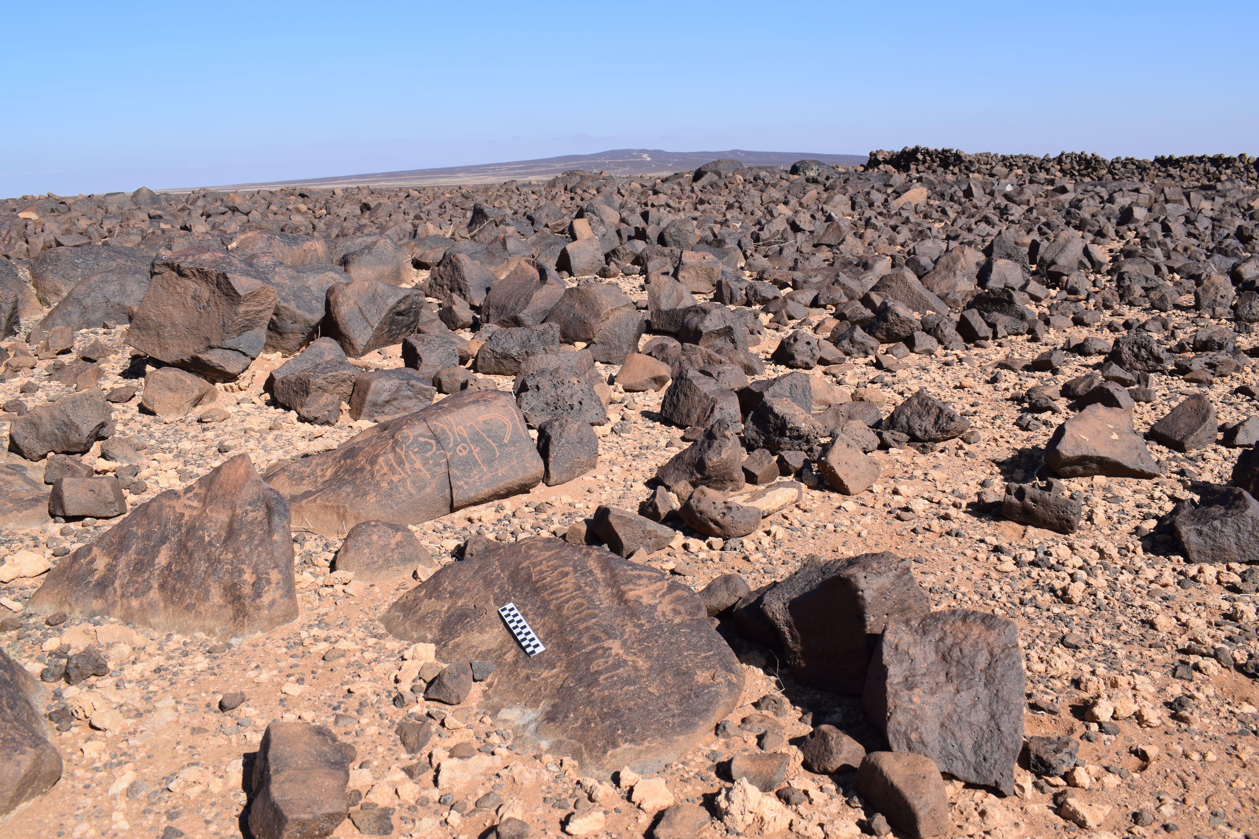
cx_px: 630
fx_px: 1049
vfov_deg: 43.6
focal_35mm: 30
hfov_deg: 61.9
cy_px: 420
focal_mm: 20
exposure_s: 1/400
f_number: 10
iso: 200
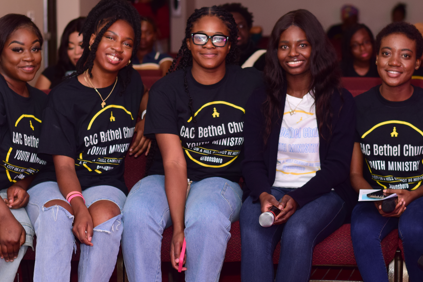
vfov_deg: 12.7
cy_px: 152
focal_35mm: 108
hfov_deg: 18.9
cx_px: 232
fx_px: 1269
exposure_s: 1/250
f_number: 2.8
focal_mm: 50
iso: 400
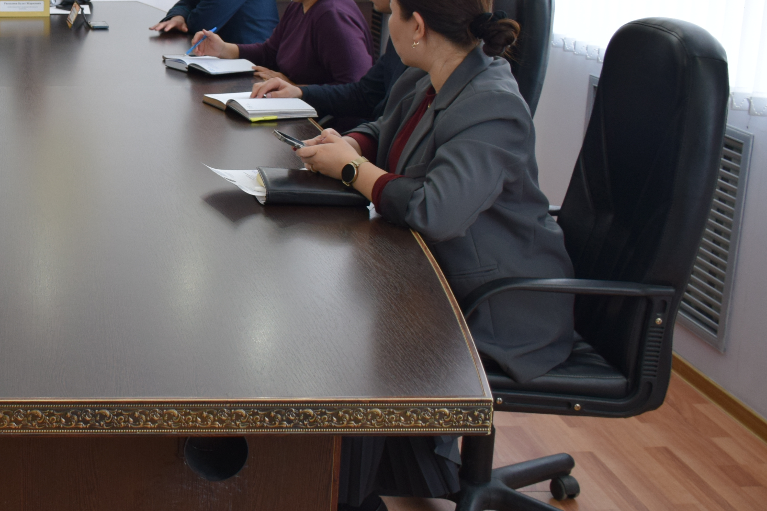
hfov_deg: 34.0
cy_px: 116
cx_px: 18
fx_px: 1150
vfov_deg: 24.7
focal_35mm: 54
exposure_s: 1/80
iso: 400
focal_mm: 18
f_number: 4.5
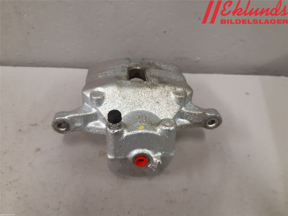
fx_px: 216
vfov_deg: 53.1
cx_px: 144
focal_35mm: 26
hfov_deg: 67.3
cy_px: 108
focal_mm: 3.93
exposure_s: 1/50
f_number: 1.7
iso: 160
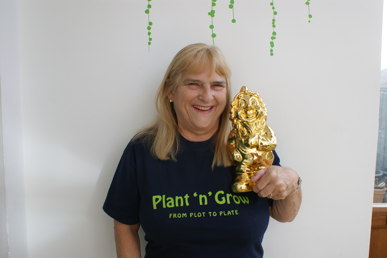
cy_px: 129
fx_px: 355
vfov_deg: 39.9
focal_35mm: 33
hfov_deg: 57.3
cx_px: 194
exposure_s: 1/50
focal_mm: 22
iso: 100
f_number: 5.6
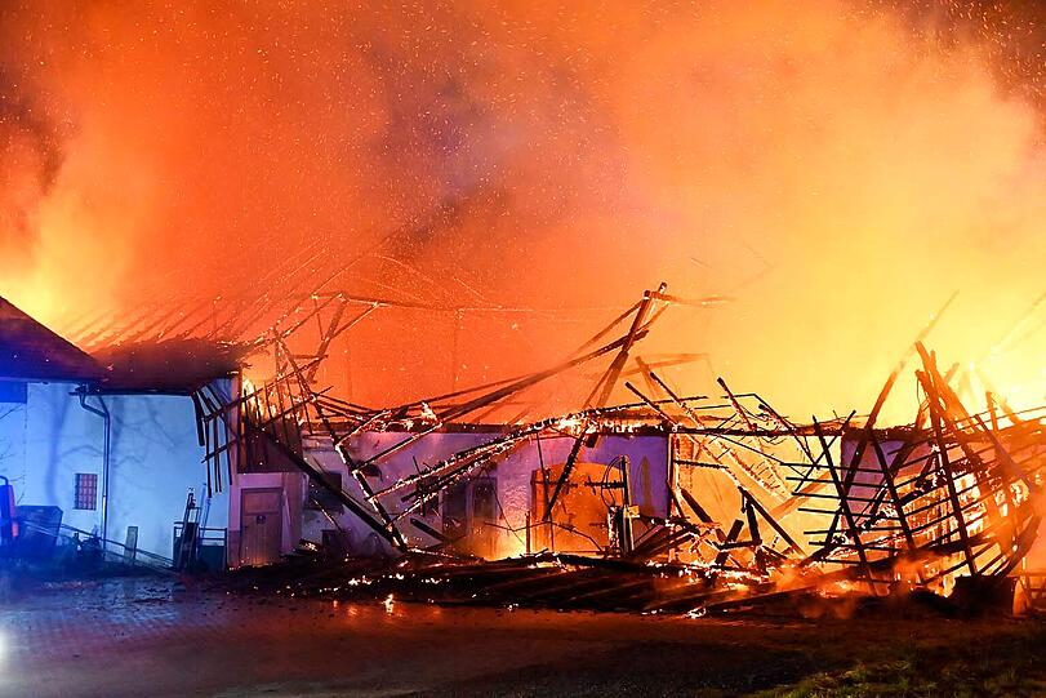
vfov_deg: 29.9
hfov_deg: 43.6
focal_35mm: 45
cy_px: 349
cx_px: 523
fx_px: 1308
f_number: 5
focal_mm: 45
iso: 8000
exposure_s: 1/80
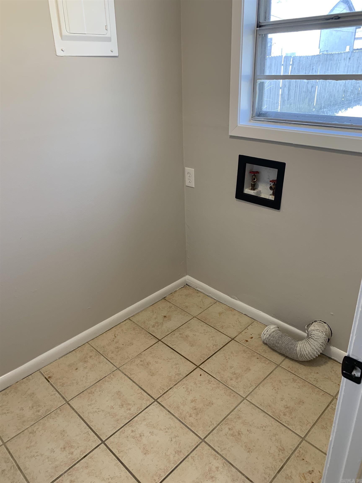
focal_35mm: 26
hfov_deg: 53.1
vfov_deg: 67.3
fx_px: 363
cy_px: 242
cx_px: 181
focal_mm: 4.25
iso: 50
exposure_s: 1/60
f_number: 1.8
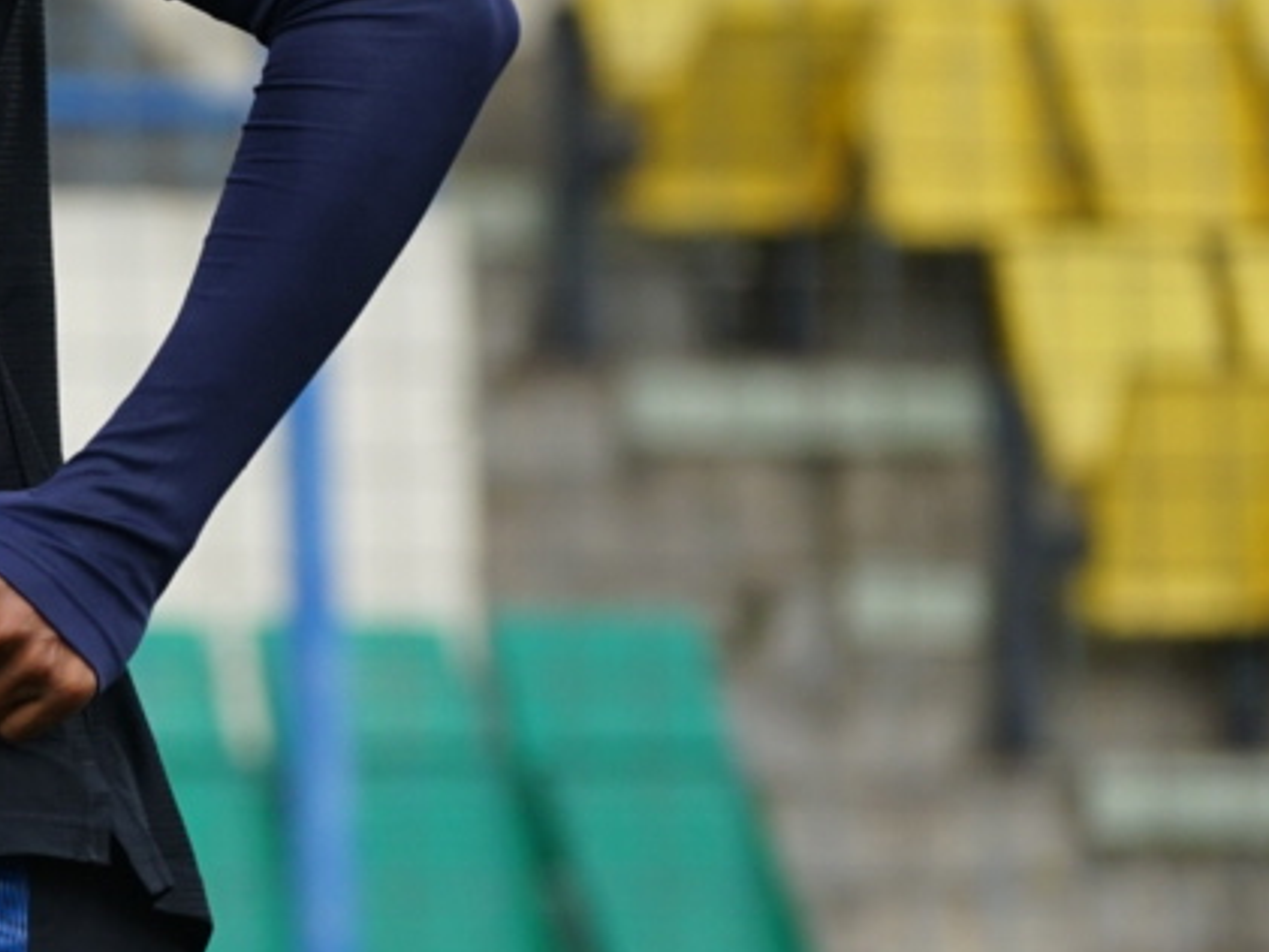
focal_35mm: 550
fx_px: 20168
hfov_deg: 3.6
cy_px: 199
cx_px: -1127
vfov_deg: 2.7
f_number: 4
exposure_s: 1/800
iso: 320
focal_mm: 149
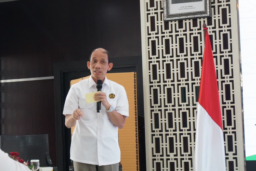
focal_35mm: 105
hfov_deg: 19.5
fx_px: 747
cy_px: 86
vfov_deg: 13.0
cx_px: 128
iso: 5000
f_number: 13
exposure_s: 1/50
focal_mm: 70
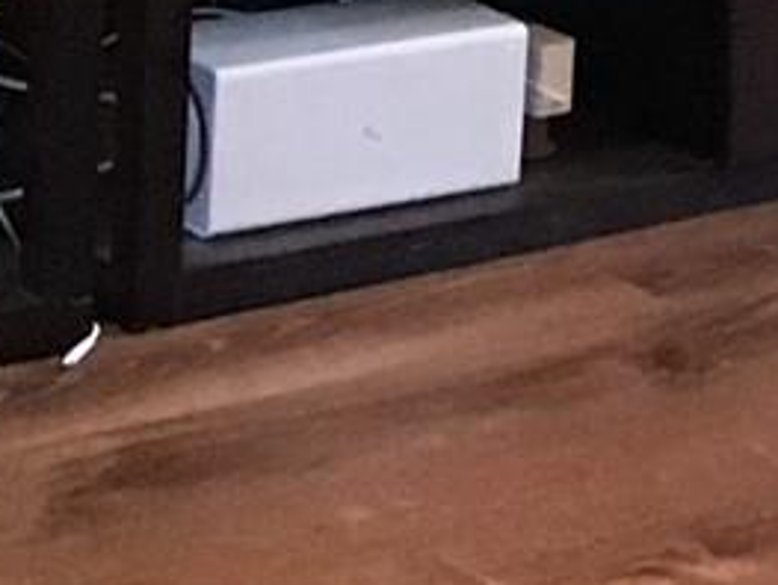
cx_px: 1612
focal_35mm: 241
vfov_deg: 6.0
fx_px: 5424
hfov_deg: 7.8
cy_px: -558
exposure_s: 1/30
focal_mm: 3.3
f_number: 2.4
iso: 200
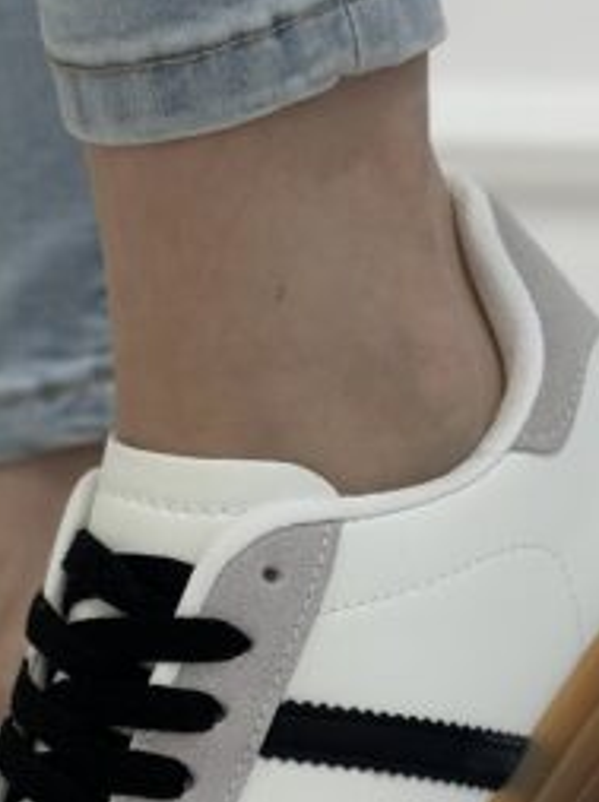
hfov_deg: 9.7
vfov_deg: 12.9
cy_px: 675
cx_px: -19
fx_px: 3516
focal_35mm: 152
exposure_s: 1/100
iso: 100
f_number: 1.78
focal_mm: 6.86
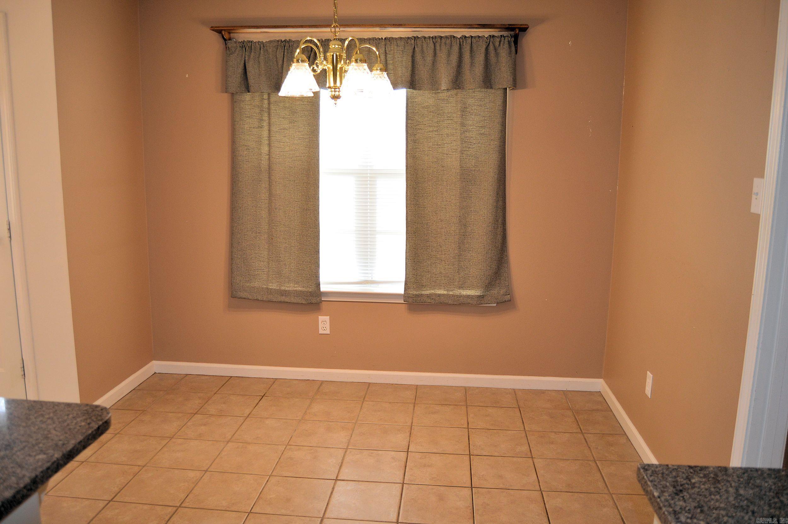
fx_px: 590
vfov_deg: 47.8
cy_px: 262
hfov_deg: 67.4
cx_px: 394
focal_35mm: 27
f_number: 4
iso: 400
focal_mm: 18
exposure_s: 1/80
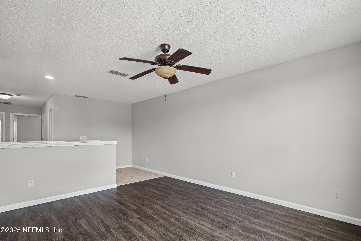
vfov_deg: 70.4
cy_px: 120
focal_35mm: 17
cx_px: 180
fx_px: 170
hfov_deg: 93.3
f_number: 13
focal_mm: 17
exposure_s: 2
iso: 250
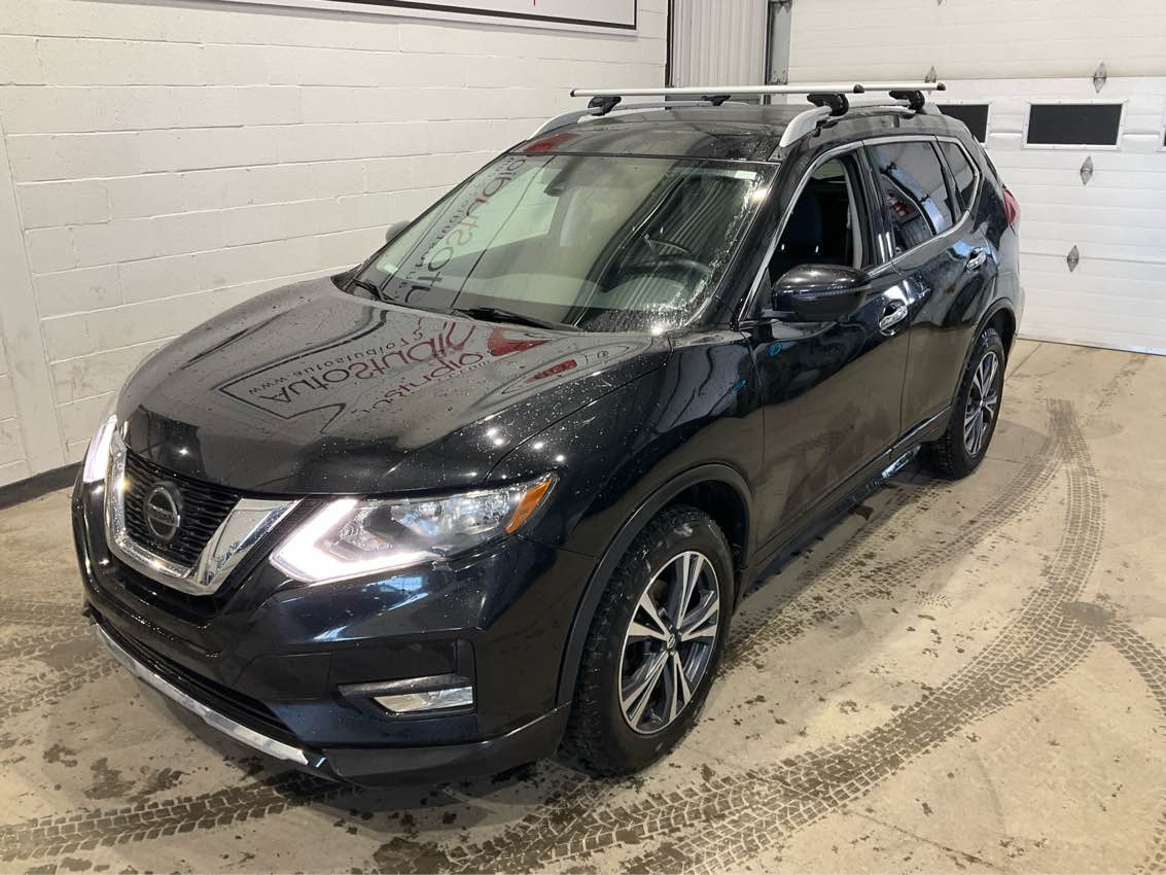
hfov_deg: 61.7
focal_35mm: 29
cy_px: 438
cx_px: 583
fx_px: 977
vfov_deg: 48.2
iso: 64
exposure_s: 1/60
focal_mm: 3
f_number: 1.8
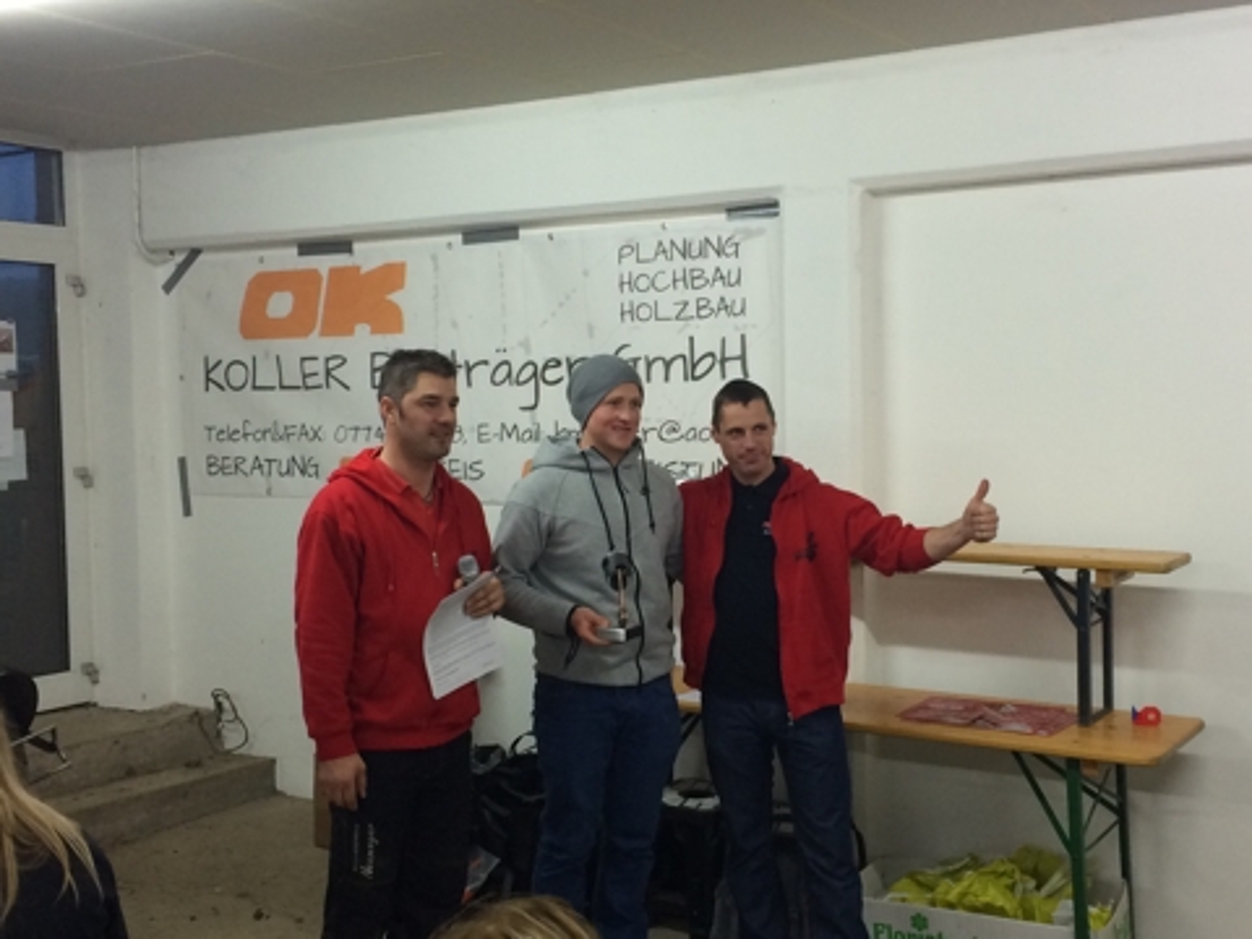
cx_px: 626
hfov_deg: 60.0
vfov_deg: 46.8
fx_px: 1085
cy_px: 470
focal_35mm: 30
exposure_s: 1/30
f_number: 2.2
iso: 80
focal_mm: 4.12
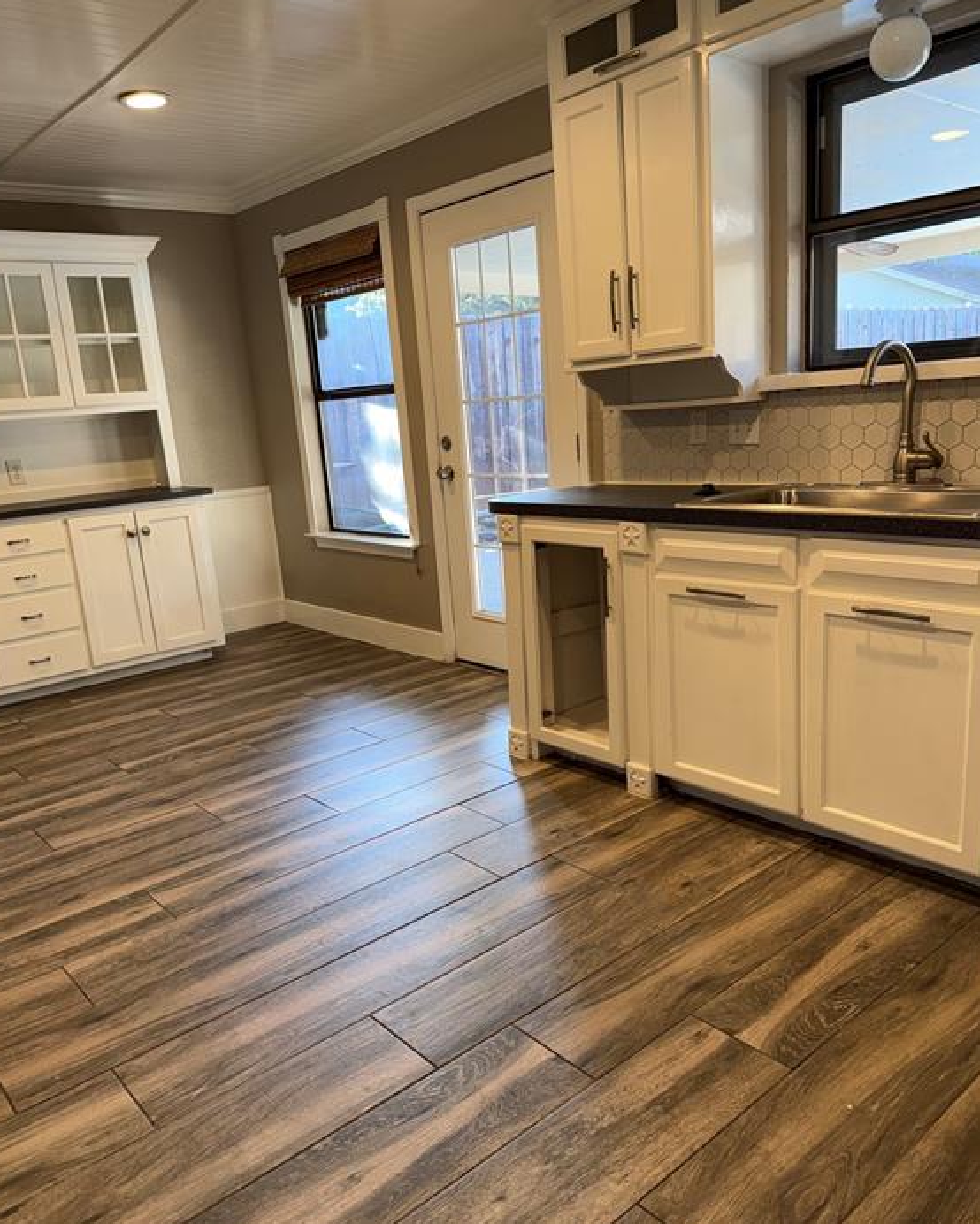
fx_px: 942
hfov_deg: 55.0
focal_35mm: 26
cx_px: 488
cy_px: 623
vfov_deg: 66.0
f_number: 1.78
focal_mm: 6.76
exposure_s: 1/58
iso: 50
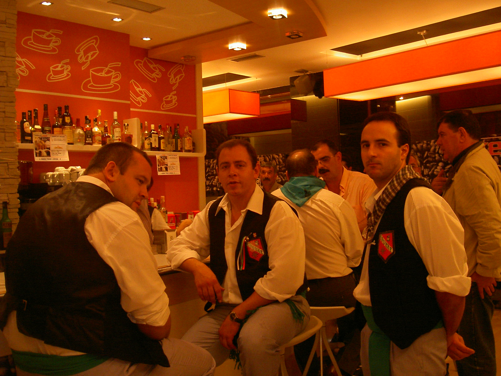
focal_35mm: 39
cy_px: 188
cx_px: 250
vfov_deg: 36.8
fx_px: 564
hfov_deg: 47.9
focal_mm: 8
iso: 100
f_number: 2.8
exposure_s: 1/59.5
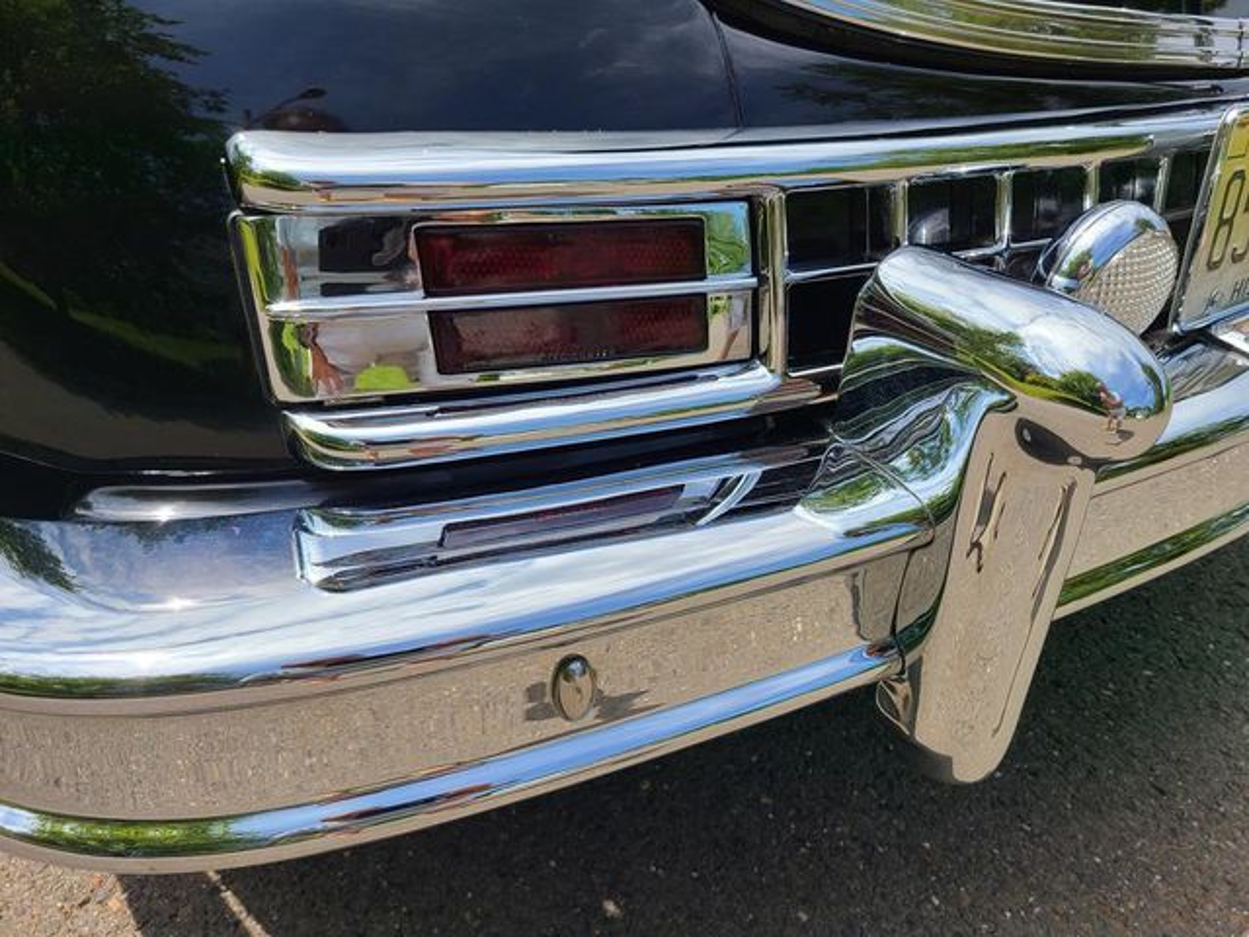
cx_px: 624
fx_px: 938
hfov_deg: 67.3
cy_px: 468
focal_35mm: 26
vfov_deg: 53.1
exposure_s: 1/2105
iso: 40
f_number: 1.8
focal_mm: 5.4
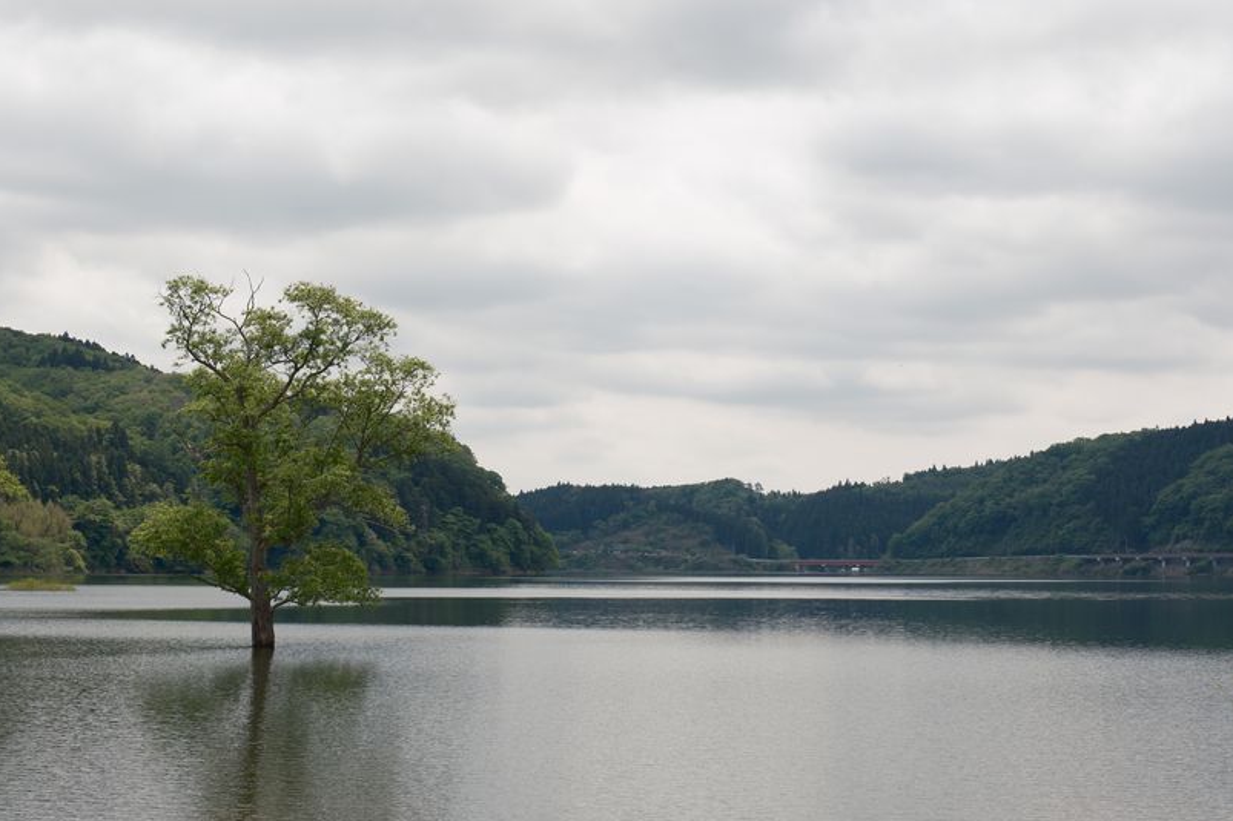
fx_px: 2123
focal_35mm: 62
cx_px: 607
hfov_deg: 32.4
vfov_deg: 21.9
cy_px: 410
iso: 200
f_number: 5.6
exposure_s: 1/750
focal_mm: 40.1
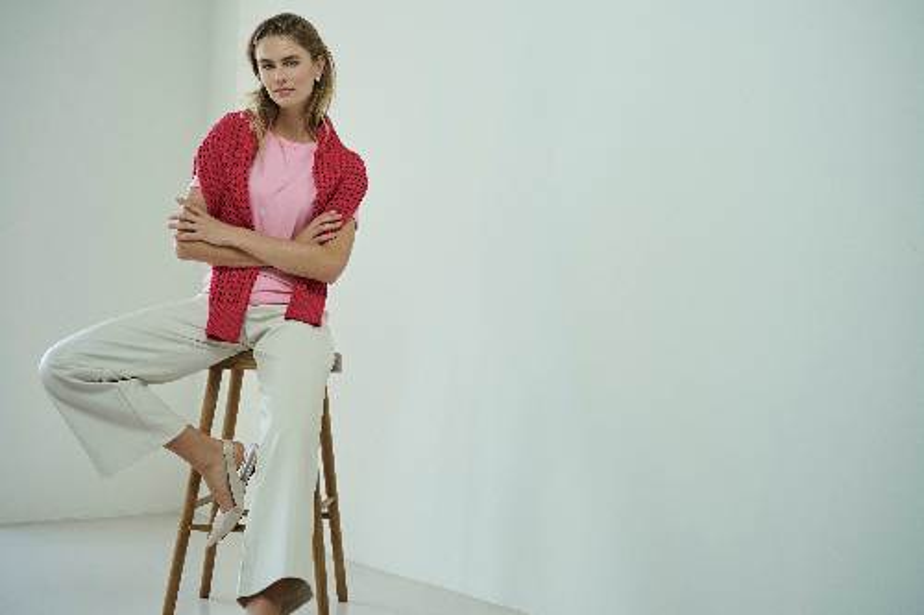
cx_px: 462
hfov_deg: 53.1
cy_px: 308
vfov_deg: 36.8
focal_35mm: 36
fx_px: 924
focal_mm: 36
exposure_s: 1/200
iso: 500
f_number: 4
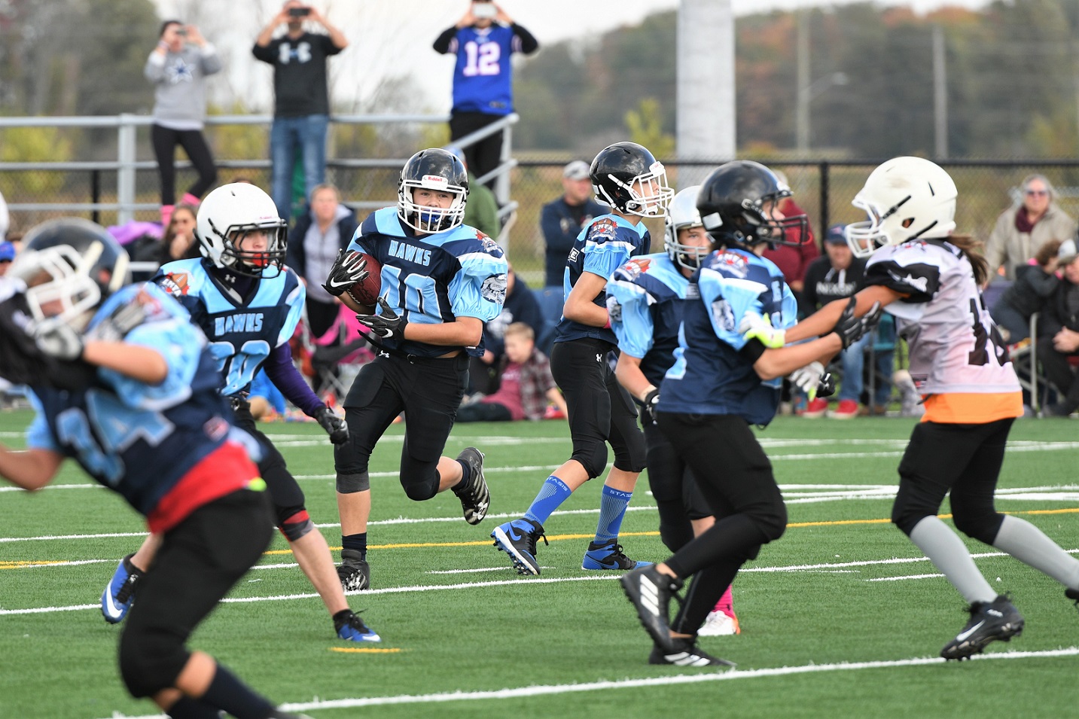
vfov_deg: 4.6
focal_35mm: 300
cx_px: 540
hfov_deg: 6.9
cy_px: 360
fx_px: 8990
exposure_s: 1/1000
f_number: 3.5
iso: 280
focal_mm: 200
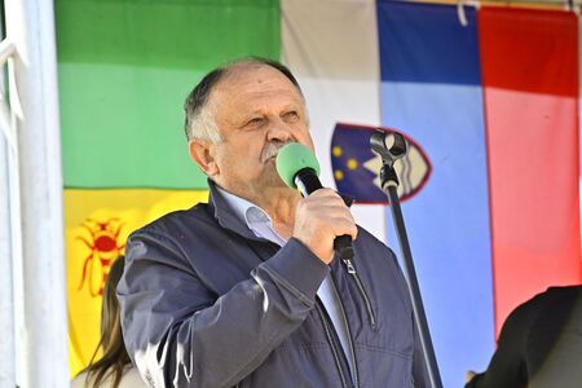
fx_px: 3233
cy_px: 194
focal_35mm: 200
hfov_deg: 10.3
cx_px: 291
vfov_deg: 6.9
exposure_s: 1/400
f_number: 11
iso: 1600
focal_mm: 200
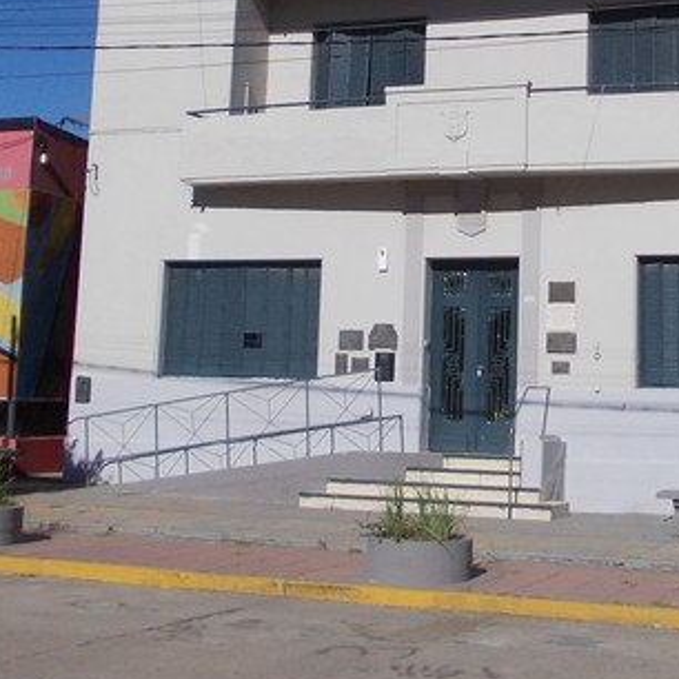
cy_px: 175
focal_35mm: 62
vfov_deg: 27.4
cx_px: 513
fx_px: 1376
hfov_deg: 27.3
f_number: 5.4
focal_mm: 4
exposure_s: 1/800
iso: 80
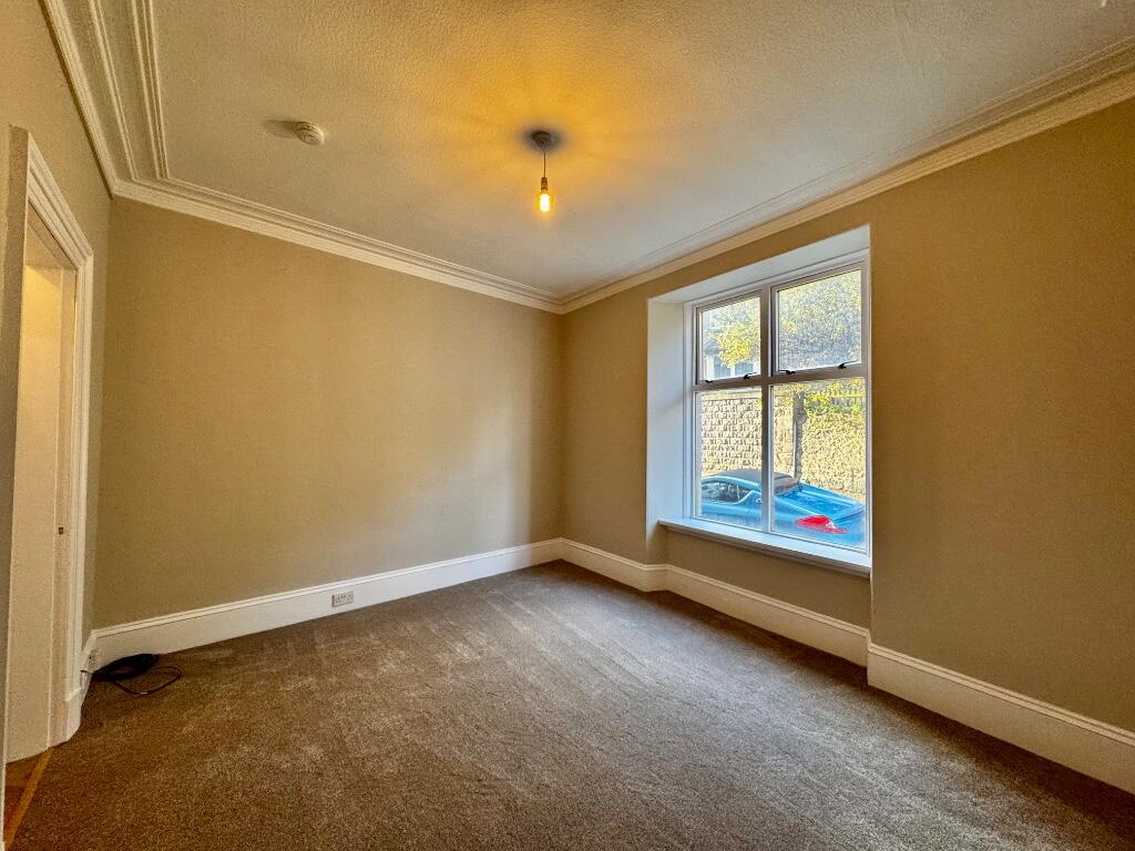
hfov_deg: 102.1
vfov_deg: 85.7
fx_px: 459
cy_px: 426
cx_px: 568
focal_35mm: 14
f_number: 2.2
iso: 200
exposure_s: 1/100
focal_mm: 2.22
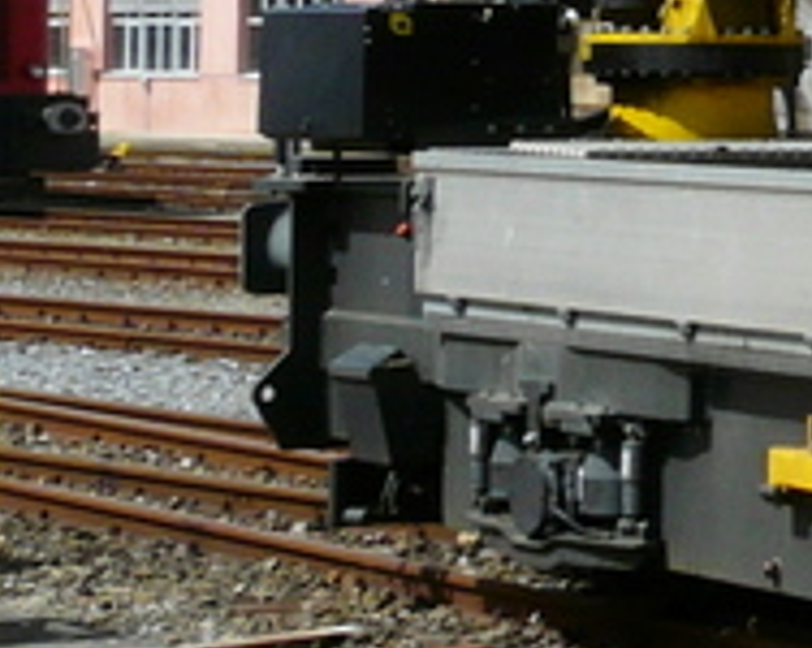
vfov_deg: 8.4
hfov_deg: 9.4
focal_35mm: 182
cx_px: 2021
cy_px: -73
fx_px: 4369
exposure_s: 1/400
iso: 100
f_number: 6.3
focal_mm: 5.8
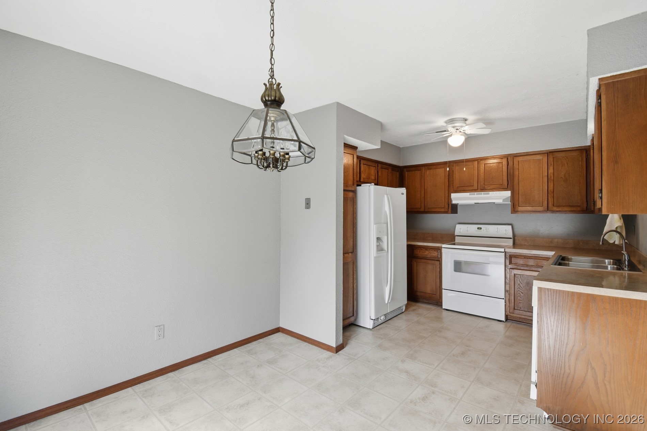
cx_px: 324
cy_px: 216
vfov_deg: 77.3
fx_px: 270
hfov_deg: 100.4
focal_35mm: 15
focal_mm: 10
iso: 250
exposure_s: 1/15
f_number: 13
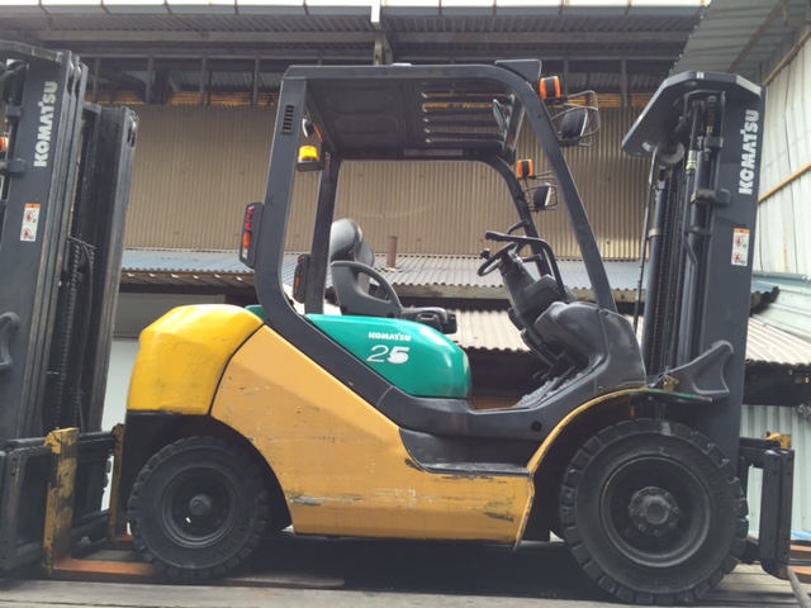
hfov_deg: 61.7
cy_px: 304
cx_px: 406
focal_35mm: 29
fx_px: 679
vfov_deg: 48.2
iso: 40
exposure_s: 1/100
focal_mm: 4.15
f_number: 2.2
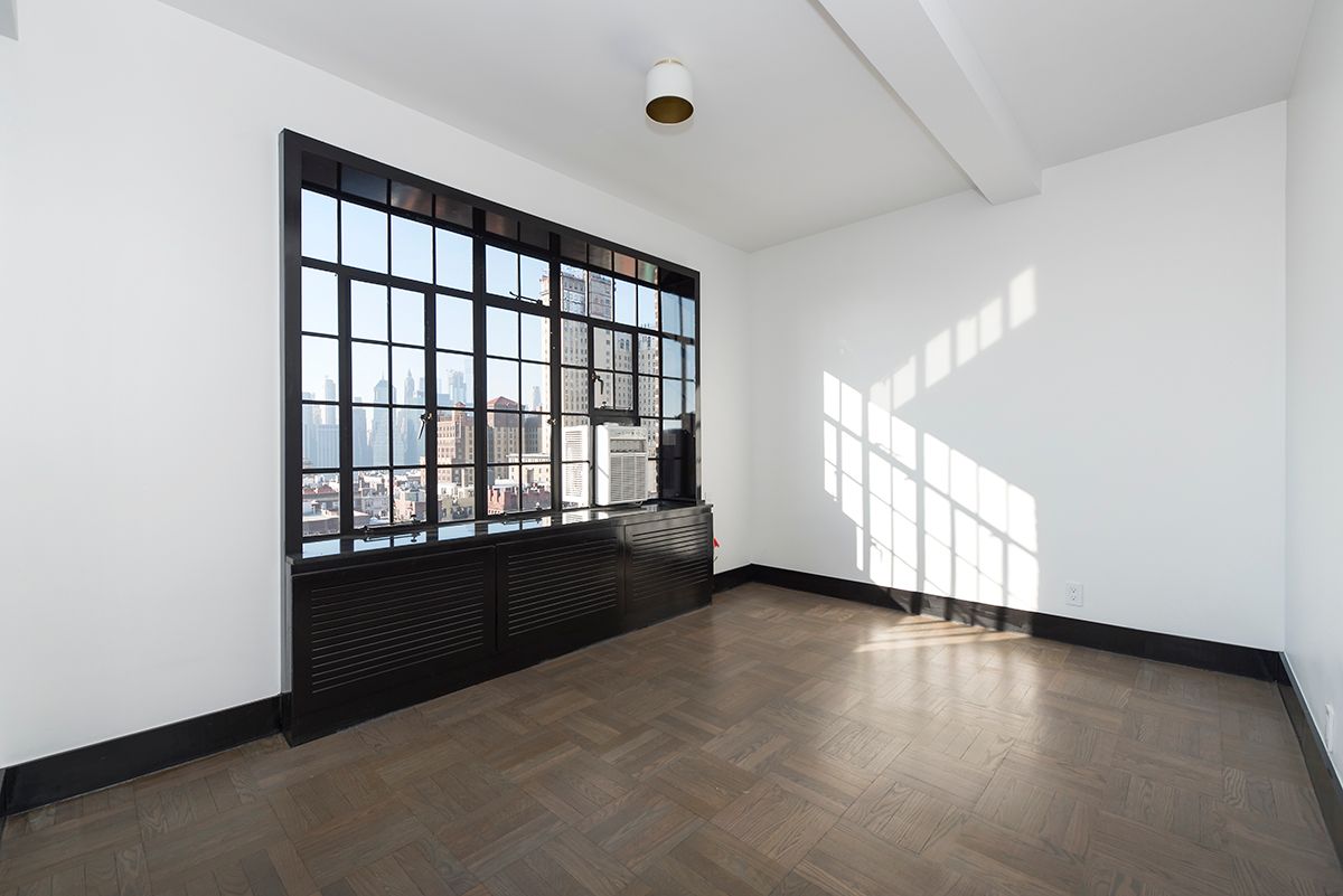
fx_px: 560
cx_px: 672
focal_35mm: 15
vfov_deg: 77.4
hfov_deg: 100.4
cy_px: 448
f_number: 8
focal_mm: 15
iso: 100
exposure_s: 1/250
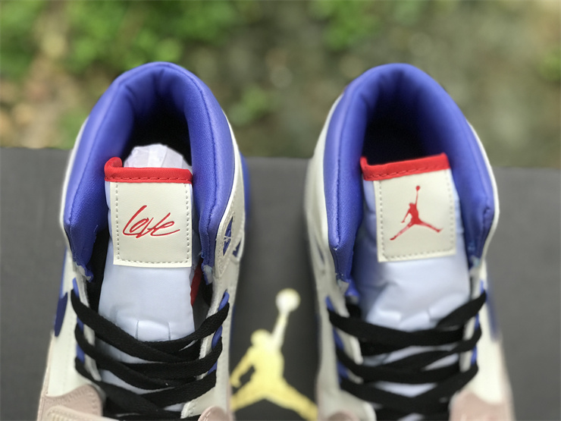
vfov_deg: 25.7
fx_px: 924
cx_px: 280
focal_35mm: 57
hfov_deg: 33.8
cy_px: 210
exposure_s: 1/50
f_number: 2.8
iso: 40
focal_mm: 6.6
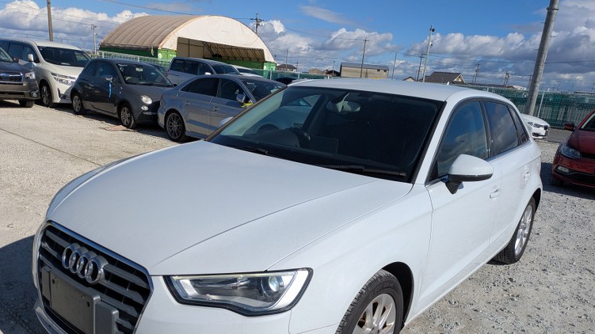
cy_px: 222
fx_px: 457
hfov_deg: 66.1
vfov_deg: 39.7
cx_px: 300
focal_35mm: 29
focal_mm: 5.43
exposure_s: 1/5076
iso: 49
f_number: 1.89
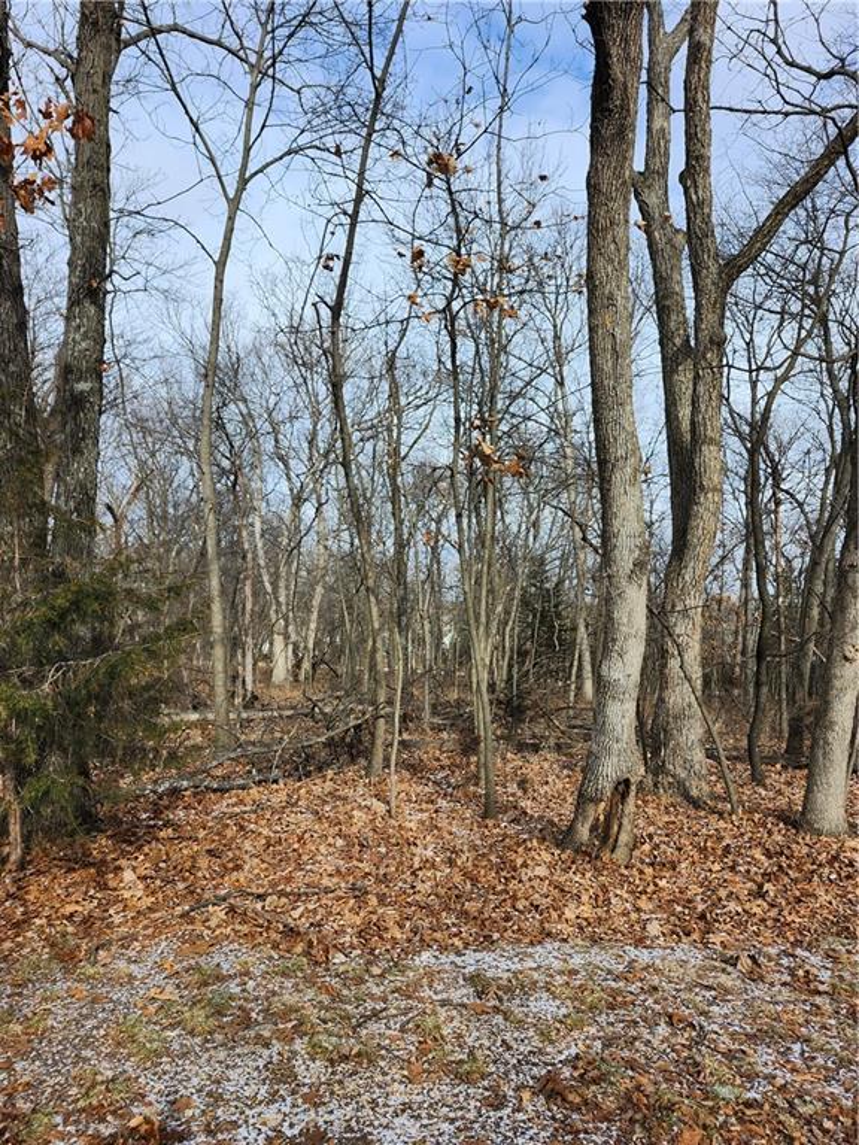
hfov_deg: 58.9
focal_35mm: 23
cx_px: 430
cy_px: 572
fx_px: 761
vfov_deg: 73.9
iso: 25
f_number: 1.8
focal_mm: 5.54
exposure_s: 1/866
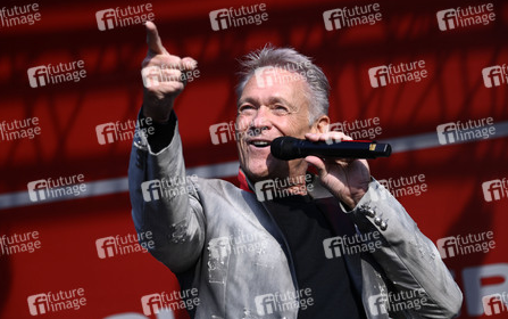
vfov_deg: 11.4
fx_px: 1593
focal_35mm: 115
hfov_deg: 18.1
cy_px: 160
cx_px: 254
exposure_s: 1/200
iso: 400
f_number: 5.6
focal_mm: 112
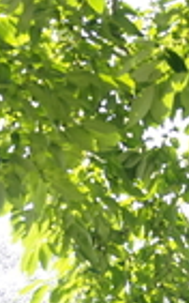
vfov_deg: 11.5
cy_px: 404
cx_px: -452
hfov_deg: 6.5
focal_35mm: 177
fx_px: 1460
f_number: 4
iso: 800
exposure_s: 1/200
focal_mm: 35
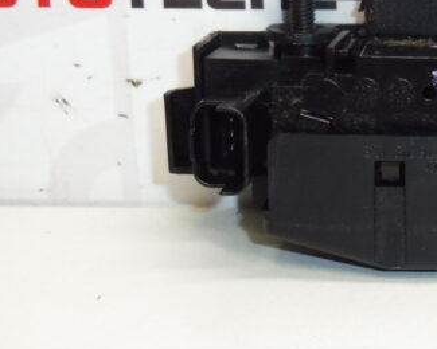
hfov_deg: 23.4
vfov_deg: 19.8
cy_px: 99
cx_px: 471
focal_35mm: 77
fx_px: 996
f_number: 3.5
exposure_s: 1/160
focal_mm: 4.4
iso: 200
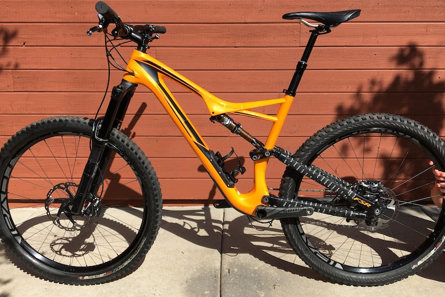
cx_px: 220
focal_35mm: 31
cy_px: 139
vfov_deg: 42.3
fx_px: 383
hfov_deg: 60.3
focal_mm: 4.15
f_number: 2.2
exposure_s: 1/1538
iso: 25
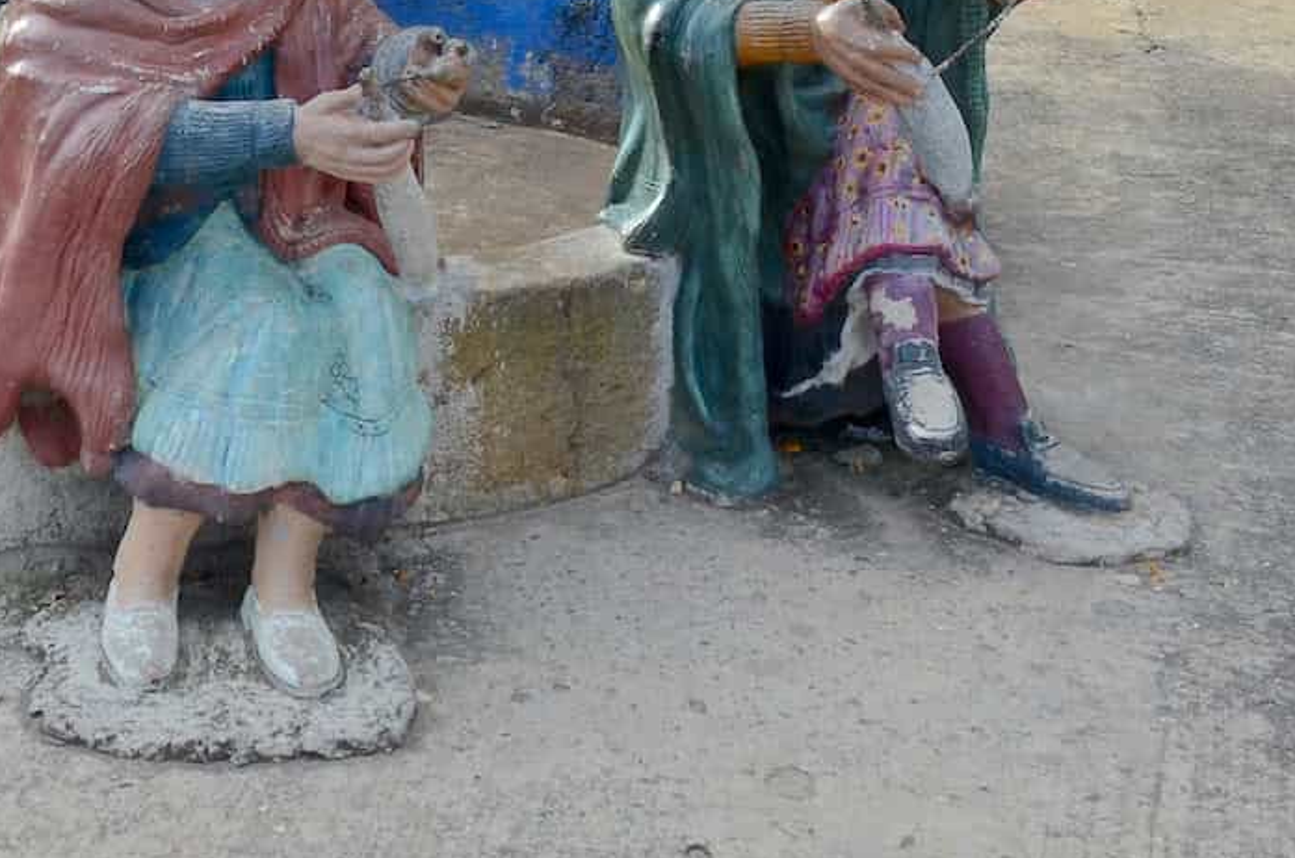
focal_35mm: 62
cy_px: -110
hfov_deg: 31.9
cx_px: 347
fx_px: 2226
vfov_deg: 20.7
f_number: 10
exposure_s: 1/200
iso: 400
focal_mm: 18
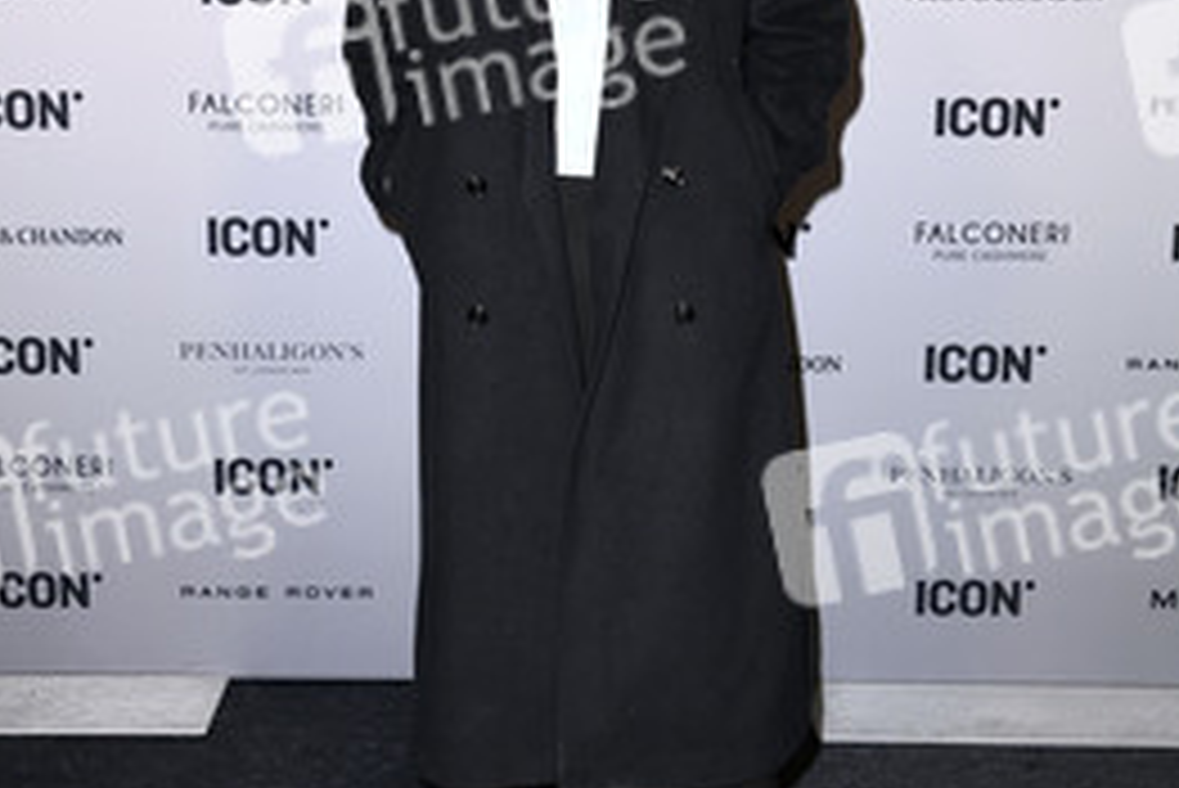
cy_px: 275
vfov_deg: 23.3
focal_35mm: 58
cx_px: 585
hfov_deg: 34.5
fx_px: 1900
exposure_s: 1/250
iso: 1000
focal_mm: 38
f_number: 5.6
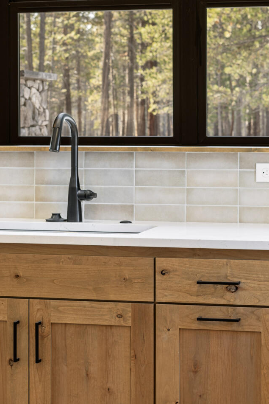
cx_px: 105
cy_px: 140
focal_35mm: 105
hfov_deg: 13.0
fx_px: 1176
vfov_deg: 19.4
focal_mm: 50
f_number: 7.1
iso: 100
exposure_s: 1/10
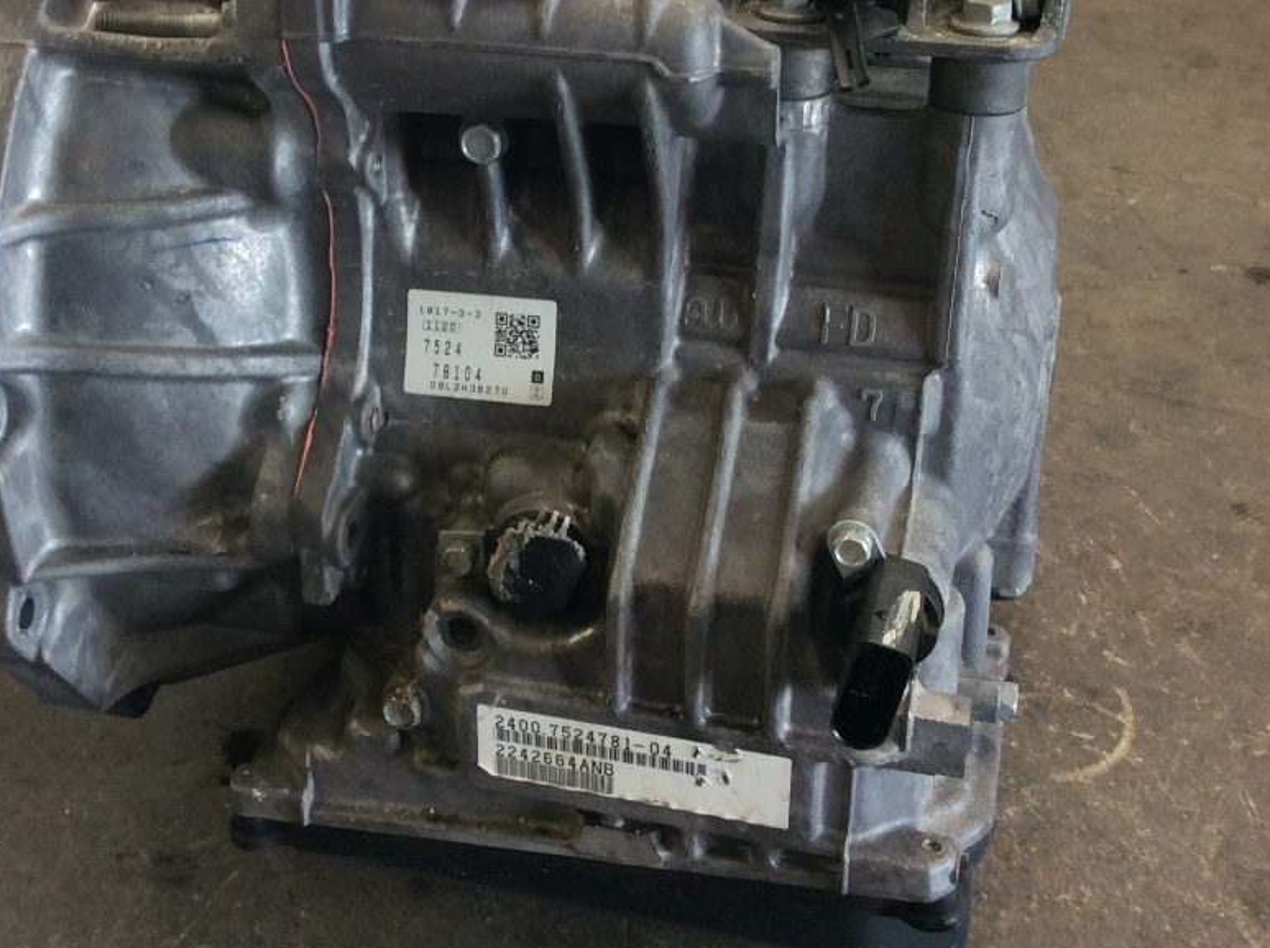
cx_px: 462
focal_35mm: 53
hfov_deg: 36.0
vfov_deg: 27.2
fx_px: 1941
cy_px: 299
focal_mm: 3.3
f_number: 2.4
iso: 50
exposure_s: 1/24
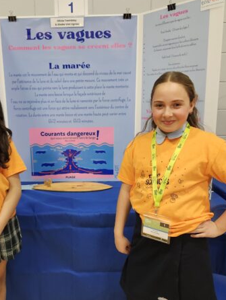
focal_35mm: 33
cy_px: 163
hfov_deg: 42.6
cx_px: 82
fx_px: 287
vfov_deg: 55.3
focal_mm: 5.54
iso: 400
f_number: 1.8
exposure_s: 1/120
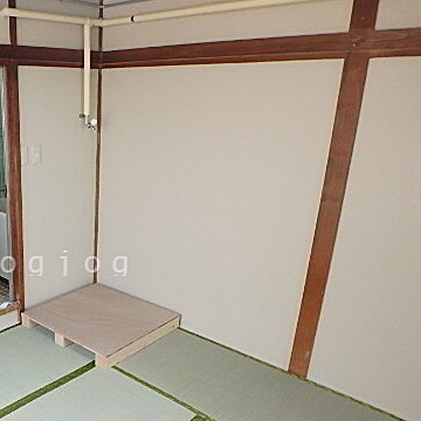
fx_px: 454
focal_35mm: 33
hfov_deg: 45.7
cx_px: 54
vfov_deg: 49.3
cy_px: 262
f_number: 3.5
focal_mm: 3.7
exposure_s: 1/60
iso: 200
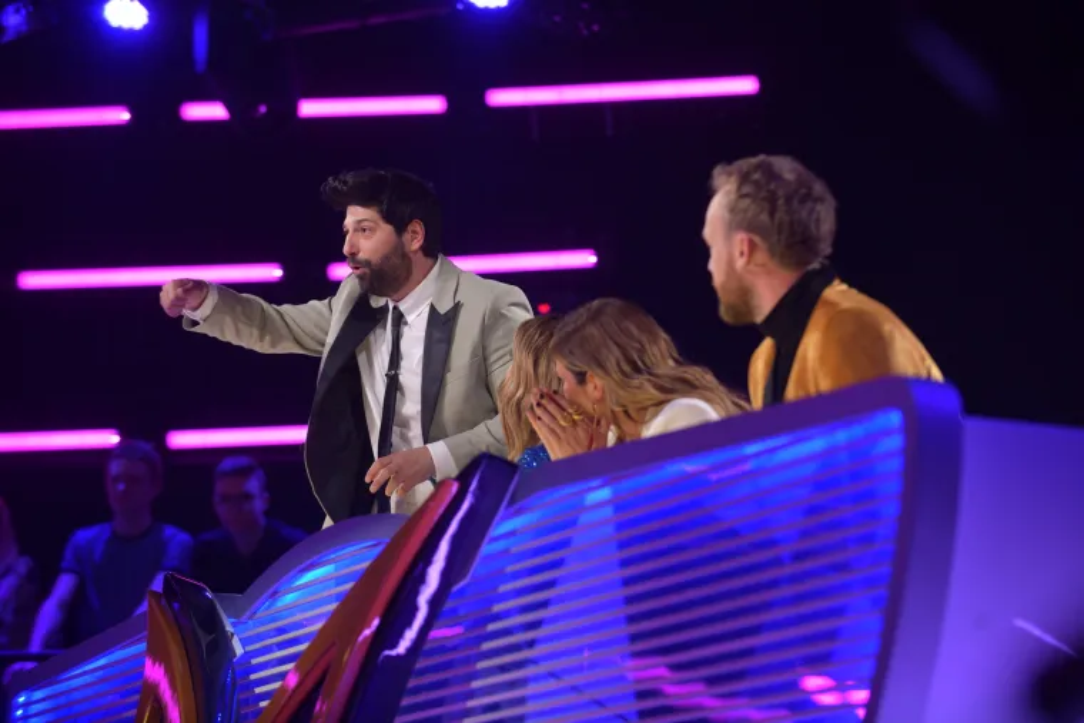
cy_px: 362
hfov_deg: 15.2
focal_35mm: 135
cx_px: 542
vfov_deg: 10.2
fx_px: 4066
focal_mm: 135
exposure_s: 1/200
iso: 800
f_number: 3.2
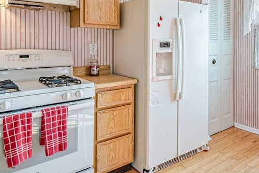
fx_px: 223
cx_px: 209
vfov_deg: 41.0
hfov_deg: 55.8
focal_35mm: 31
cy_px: 42
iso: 100
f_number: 11
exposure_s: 1/80
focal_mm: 14
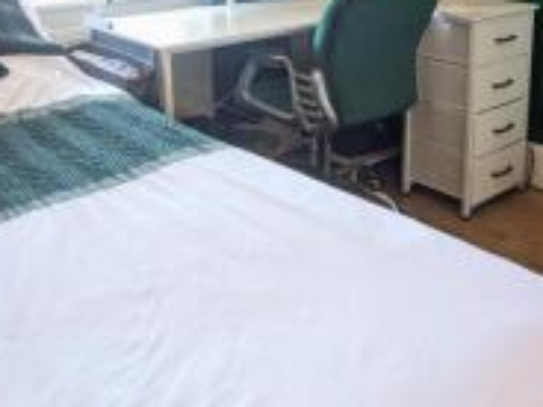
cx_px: 345
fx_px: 643
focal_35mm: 41
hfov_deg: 45.3
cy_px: 37
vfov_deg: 33.2
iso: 293
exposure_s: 1/50
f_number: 2.2
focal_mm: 1.95
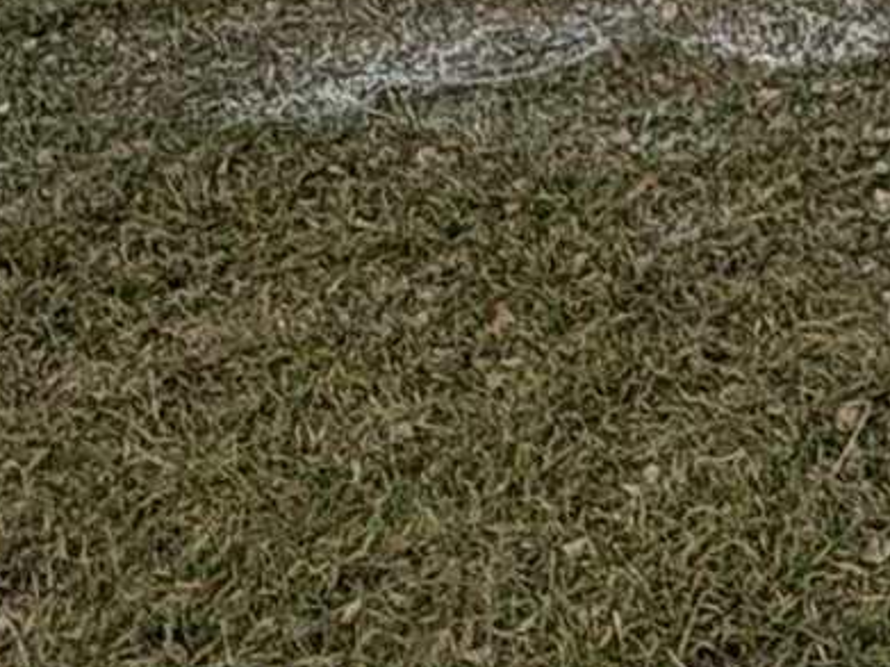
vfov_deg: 11.7
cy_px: -758
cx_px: 1678
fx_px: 2827
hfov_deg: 15.1
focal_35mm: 110
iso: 50
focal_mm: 2.22
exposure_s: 1/1667
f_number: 2.2
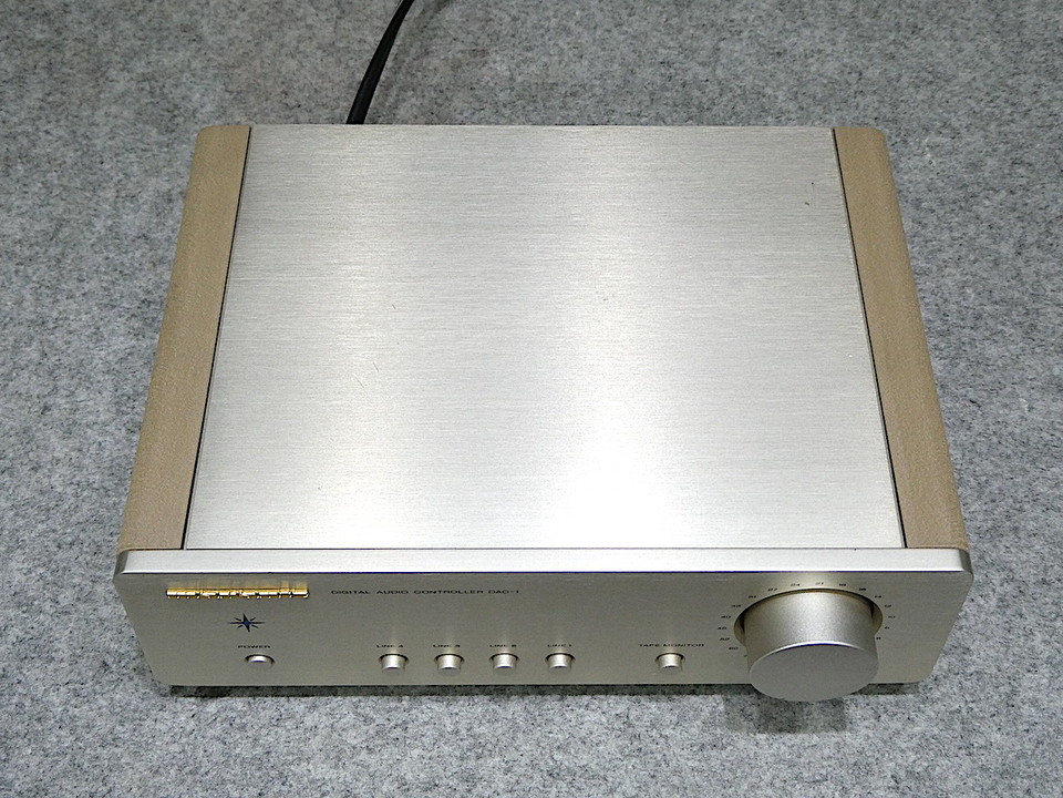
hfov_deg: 40.4
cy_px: 399
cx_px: 532
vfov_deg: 30.9
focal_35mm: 47
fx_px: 1443
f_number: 4
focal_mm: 8.4
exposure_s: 1/80
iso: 500
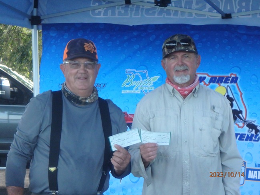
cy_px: 98
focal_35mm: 105
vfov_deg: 14.1
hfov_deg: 18.7
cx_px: 130
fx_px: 788
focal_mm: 18.7
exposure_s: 1/200
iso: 800
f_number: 5.7
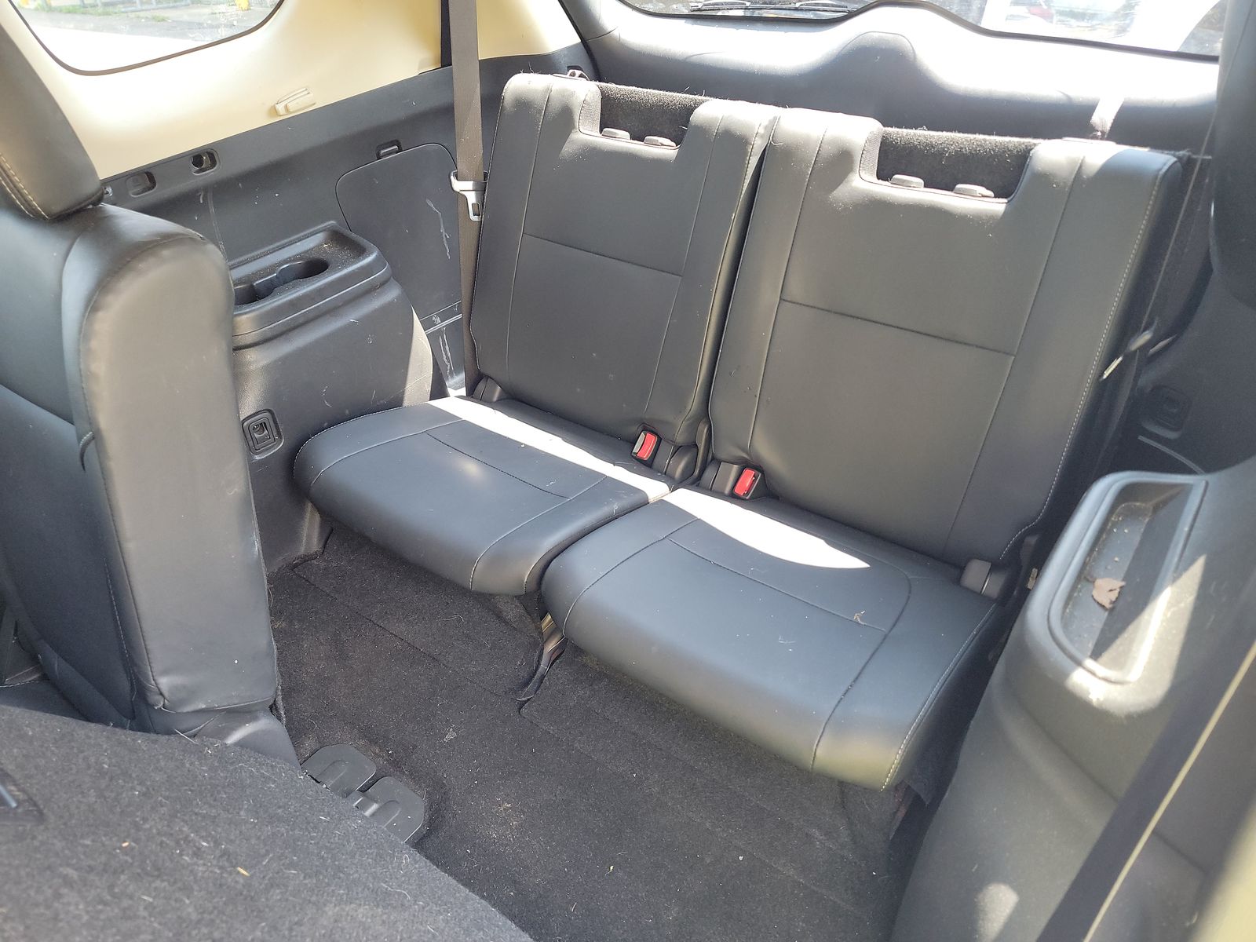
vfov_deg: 56.8
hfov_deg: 71.6
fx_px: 871
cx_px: 628
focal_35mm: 24
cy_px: 471
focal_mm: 6.7
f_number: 1.8
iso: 440
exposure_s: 1/59
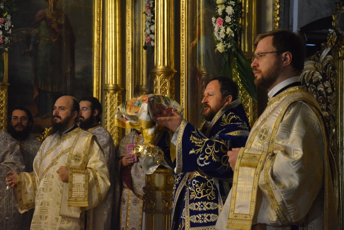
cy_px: 115
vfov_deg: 13.8
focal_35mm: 99
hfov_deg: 20.6
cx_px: 172
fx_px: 946
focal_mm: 66
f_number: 5.3
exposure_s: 1/30
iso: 4000
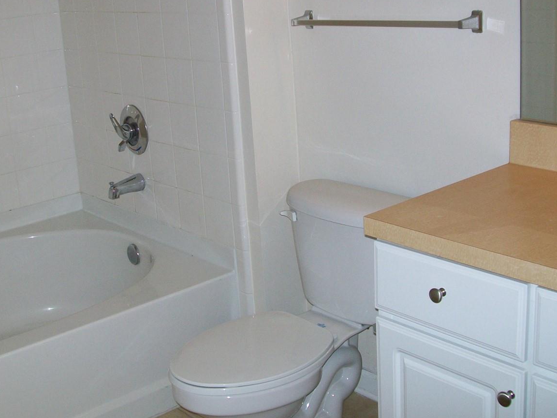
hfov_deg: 38.1
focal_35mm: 50
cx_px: 237
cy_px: 145
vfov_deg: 28.9
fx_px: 805
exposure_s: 1/60
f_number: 2.7
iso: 64
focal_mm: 6
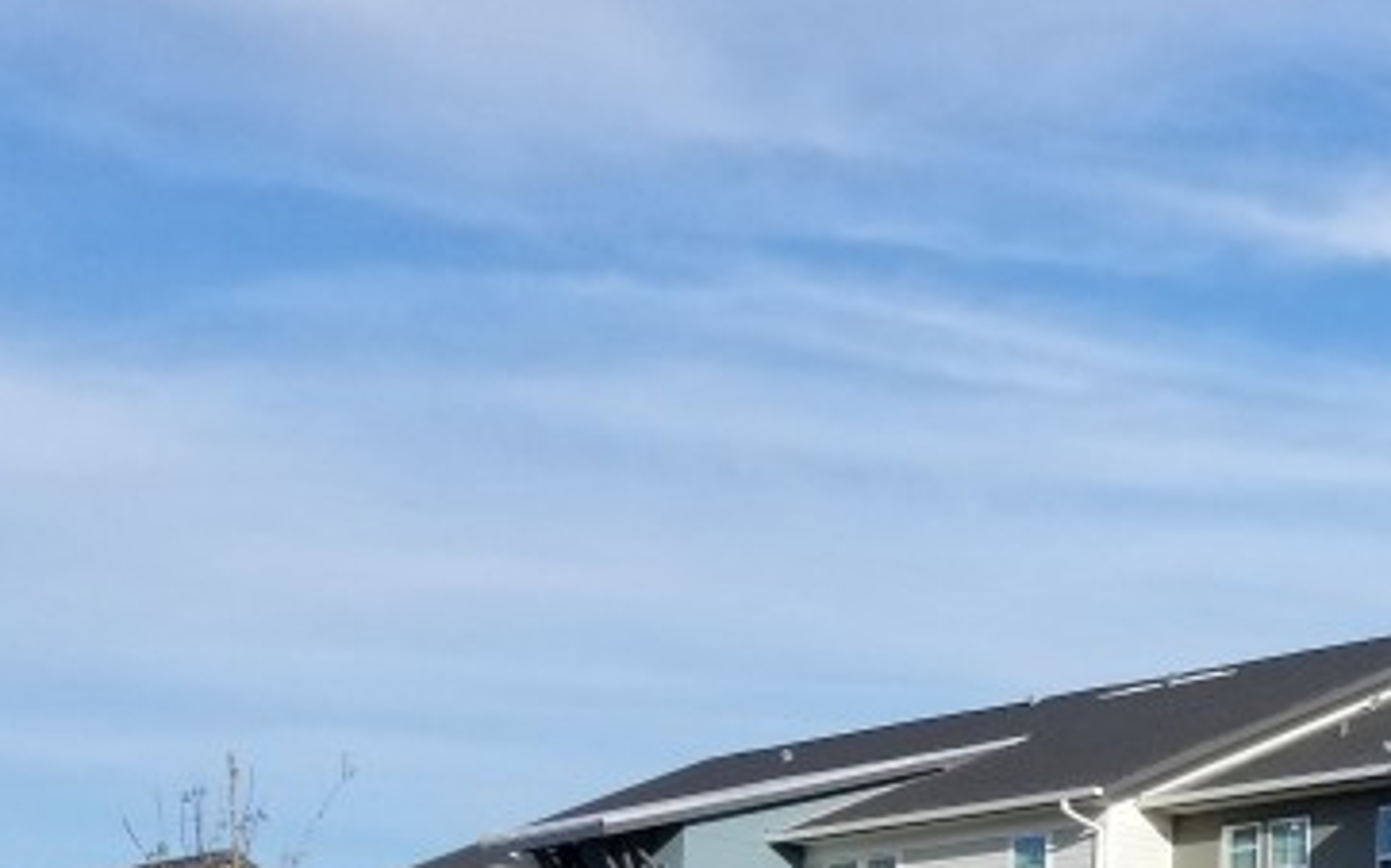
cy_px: 1141
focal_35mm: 78
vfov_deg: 15.8
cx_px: 1768
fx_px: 2956
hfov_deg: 23.6
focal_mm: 4.3
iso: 50
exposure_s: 1/2408
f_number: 1.7
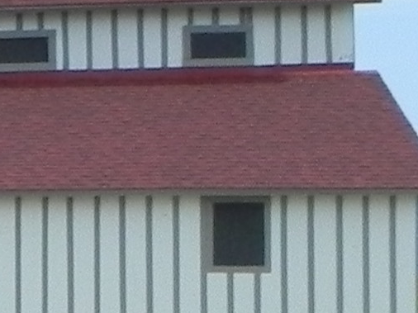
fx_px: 3223
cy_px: 358
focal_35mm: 267
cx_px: -804
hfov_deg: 6.8
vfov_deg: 5.5
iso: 160
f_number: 7.1
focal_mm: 6.6
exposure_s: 1/460
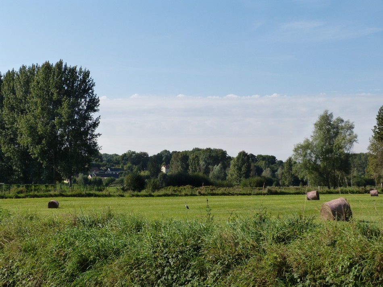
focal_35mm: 54
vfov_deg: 27.0
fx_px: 598
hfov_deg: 35.5
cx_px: 192
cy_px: 144
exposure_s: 1/1300
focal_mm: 9.7
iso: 160
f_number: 4
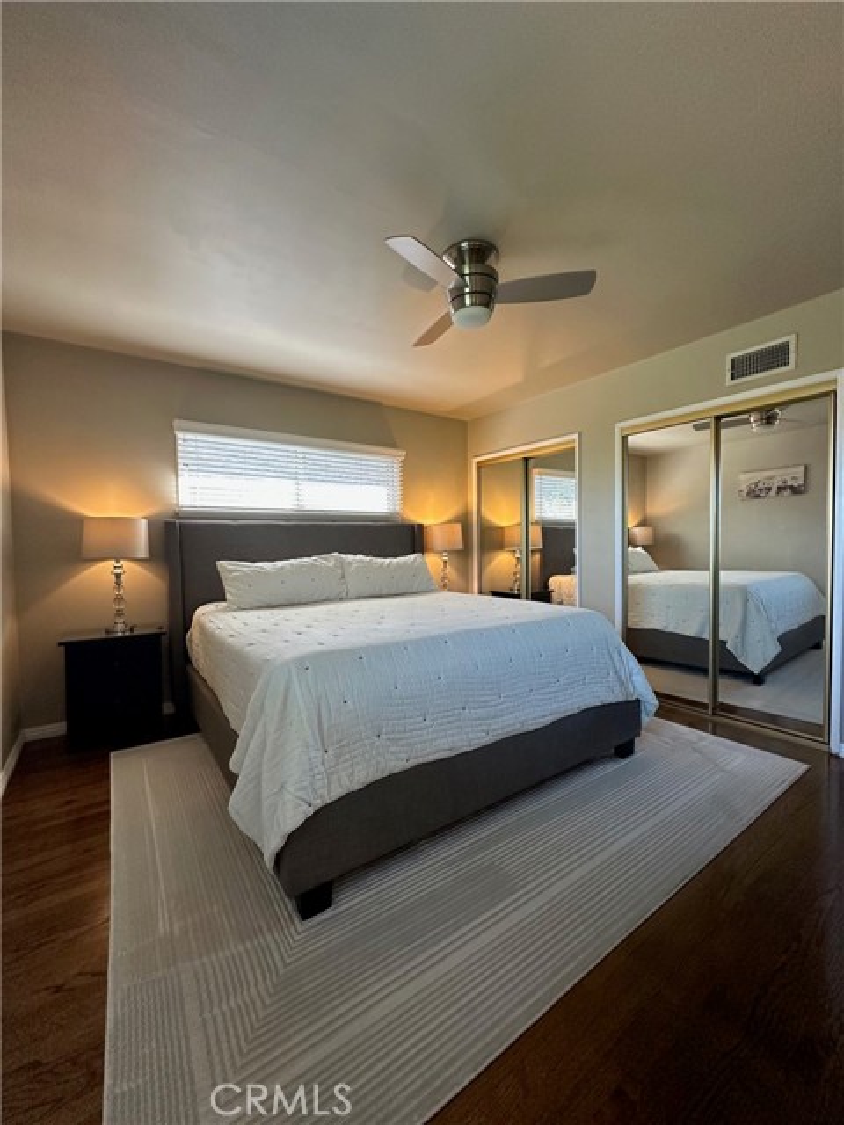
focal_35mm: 14
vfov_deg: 102.1
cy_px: 562
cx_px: 422
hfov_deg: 85.7
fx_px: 455
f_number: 2.2
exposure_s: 1/120
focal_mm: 2.22
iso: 200
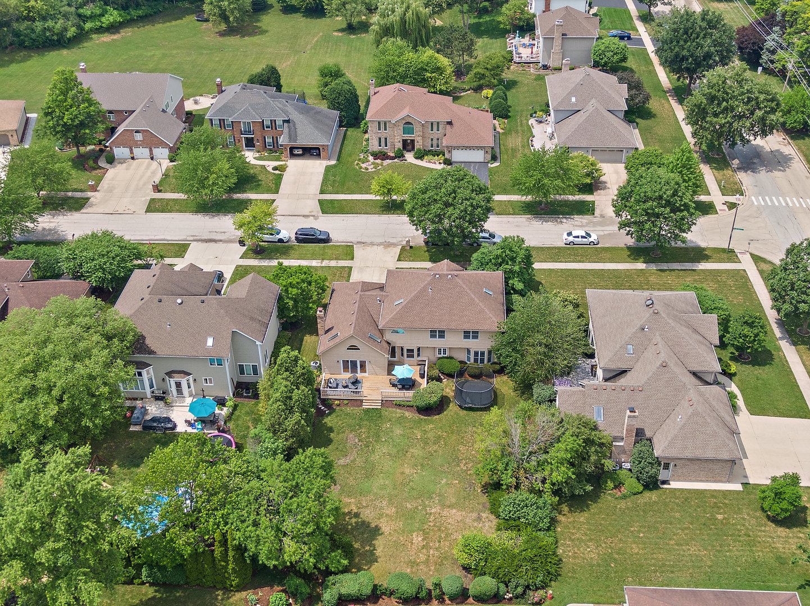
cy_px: 303
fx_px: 959
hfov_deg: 45.8
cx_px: 405
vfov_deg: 35.1
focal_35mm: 41
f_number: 3.5
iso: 100
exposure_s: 1/640
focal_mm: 7.07
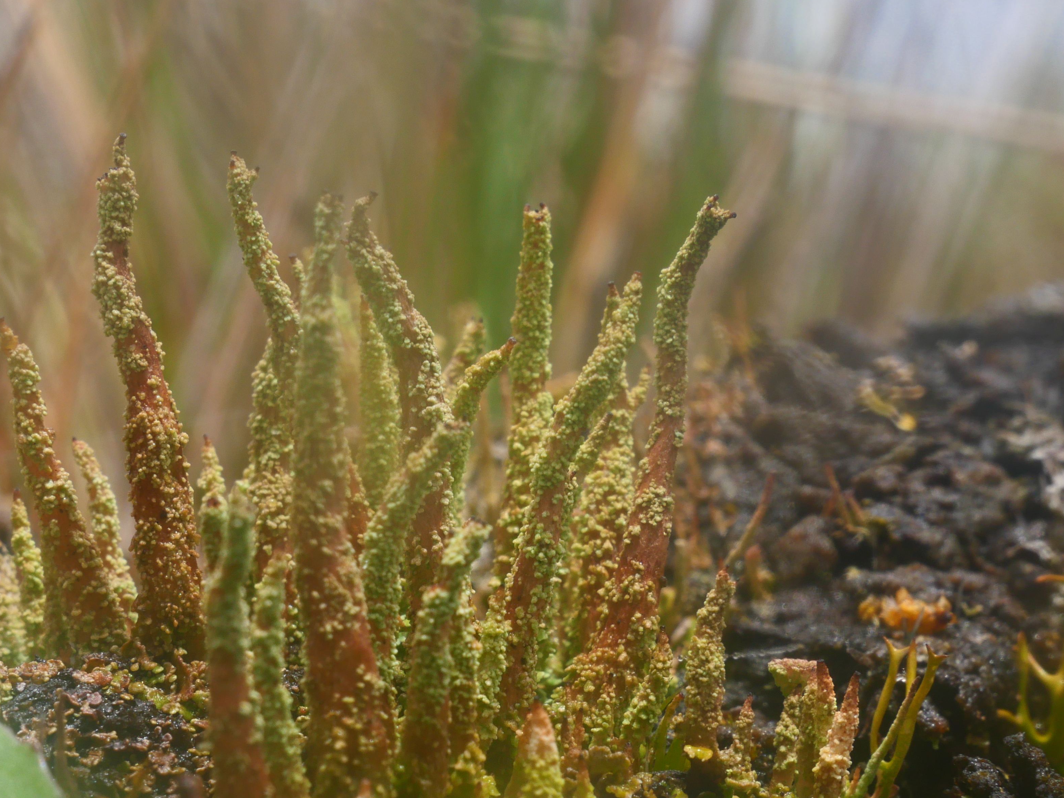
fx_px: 3965
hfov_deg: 15.3
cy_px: 608
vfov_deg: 11.5
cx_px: 460
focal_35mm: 129
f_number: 14
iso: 200
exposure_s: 1/160
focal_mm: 39
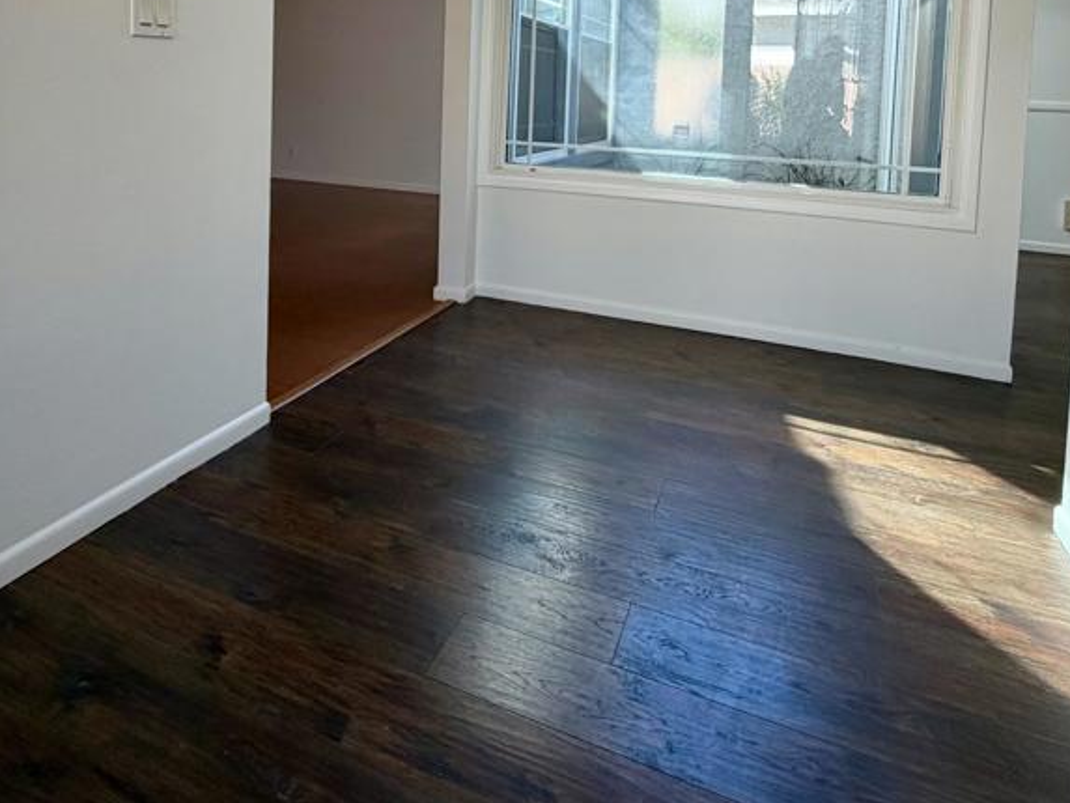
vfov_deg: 50.3
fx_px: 773
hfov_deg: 68.8
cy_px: 120
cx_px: 433
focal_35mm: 25
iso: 80
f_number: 2.2
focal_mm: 2.22
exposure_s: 1/120
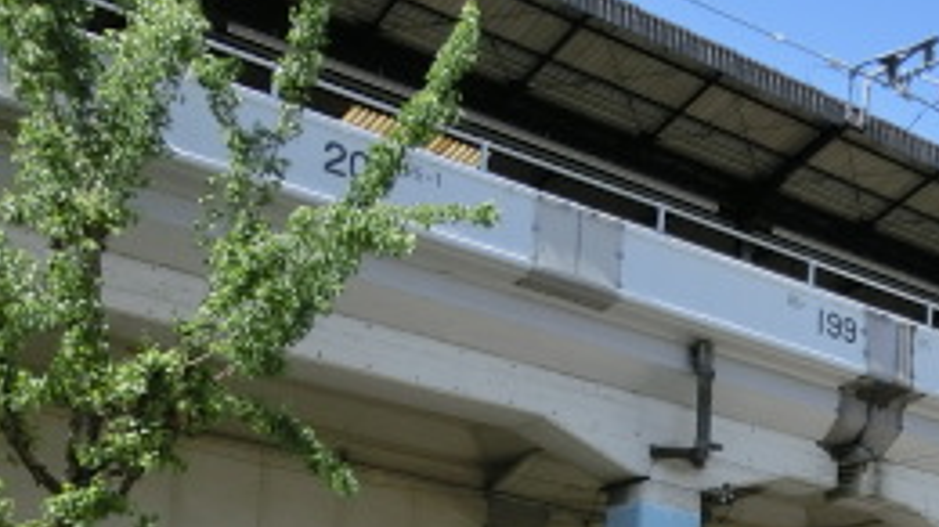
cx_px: 1037
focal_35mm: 67
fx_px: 1668
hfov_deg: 28.5
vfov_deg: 16.6
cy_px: 751
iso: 80
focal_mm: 4.5
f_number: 3.5
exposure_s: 1/800
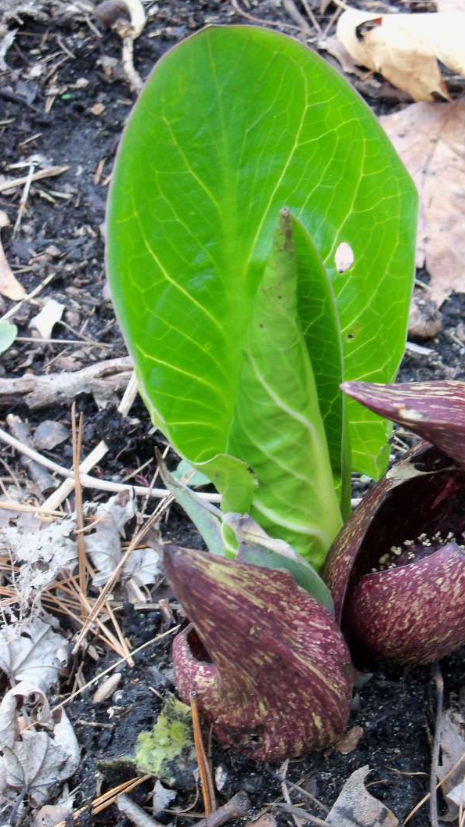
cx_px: 305
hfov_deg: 13.7
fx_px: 1930
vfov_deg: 24.2
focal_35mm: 88
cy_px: 412
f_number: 4.1
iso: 200
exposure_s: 1/40
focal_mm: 14.2
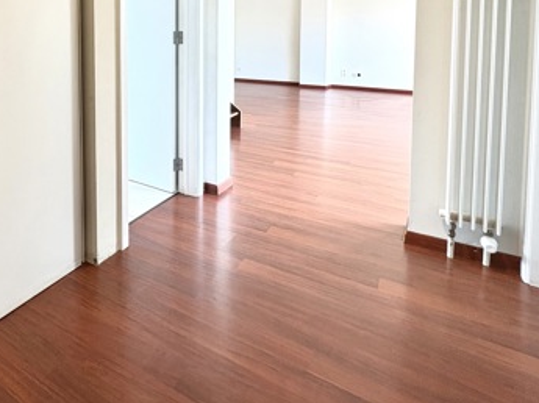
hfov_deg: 61.4
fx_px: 404
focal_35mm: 26
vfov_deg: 48.7
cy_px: 59
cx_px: 103
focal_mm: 2.22
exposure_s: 1/50
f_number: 2.2
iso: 200
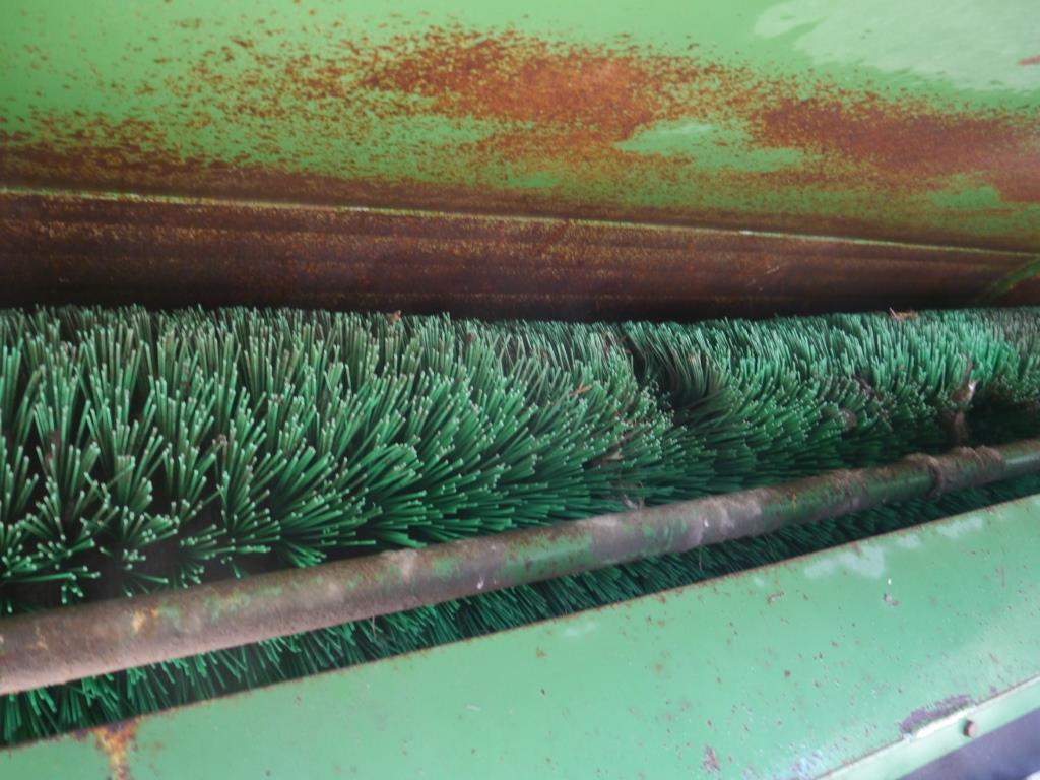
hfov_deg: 63.4
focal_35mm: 28
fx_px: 841
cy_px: 390
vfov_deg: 49.7
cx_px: 520
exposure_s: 1/60
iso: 640
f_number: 3.5
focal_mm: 14
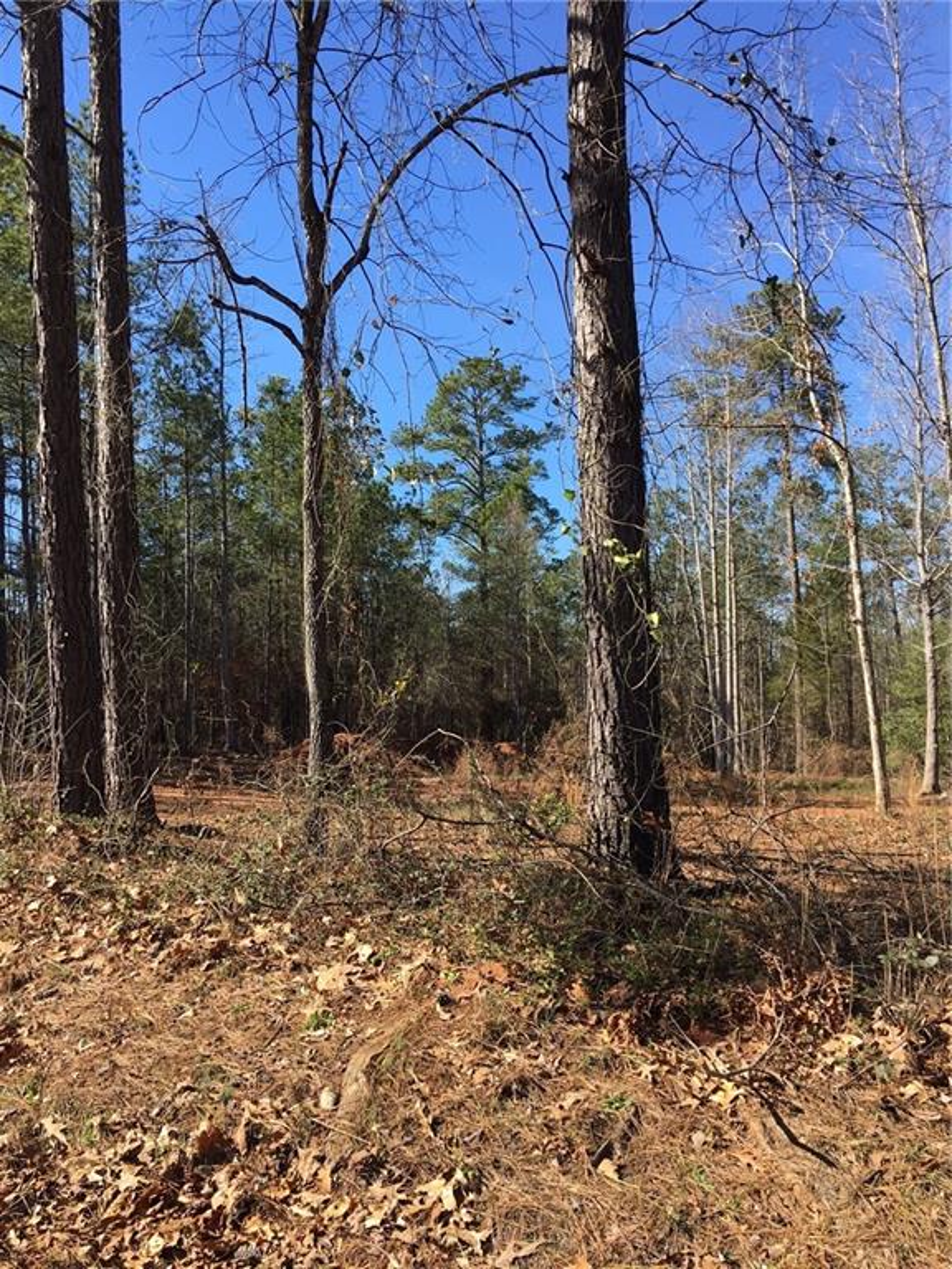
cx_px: 476
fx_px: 1063
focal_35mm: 29
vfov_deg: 61.7
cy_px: 634
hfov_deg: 48.2
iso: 25
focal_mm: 4.15
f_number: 2.2
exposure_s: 1/674
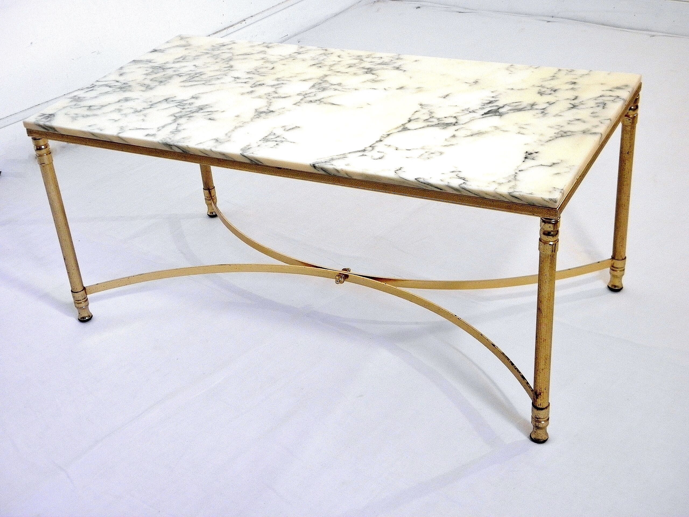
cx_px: 344
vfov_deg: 30.9
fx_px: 935
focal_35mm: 47
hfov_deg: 40.4
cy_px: 258
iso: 200
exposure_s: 1/30
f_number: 3.9
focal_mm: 8.6
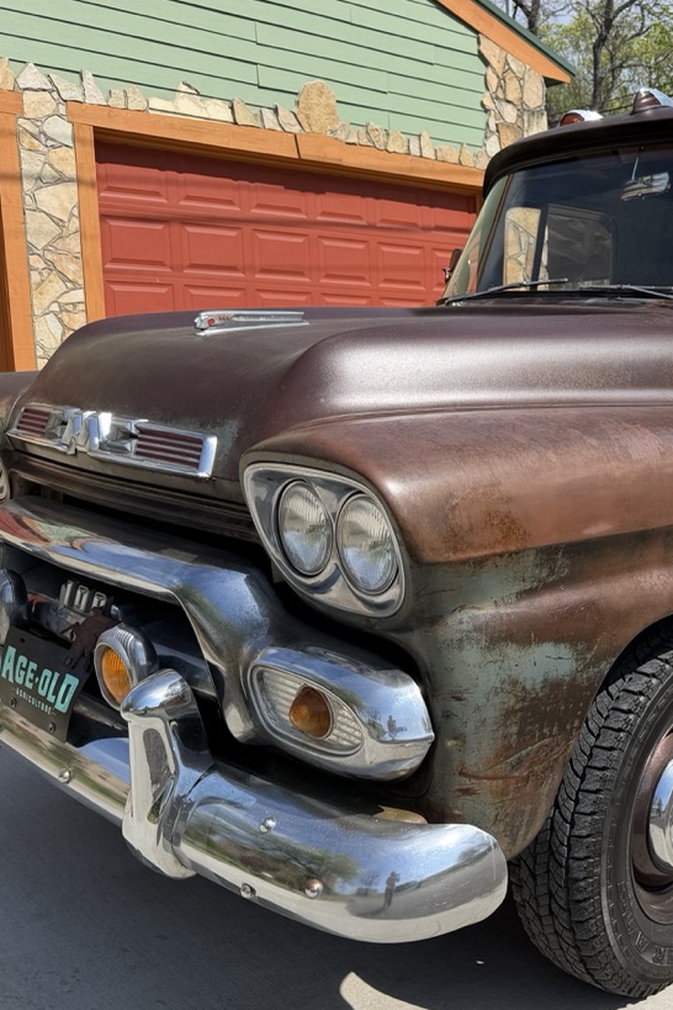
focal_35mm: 39
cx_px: 585
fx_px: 1094
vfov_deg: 49.5
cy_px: 536
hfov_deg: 32.7
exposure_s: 1/4167
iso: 80
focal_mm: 6.76
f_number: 1.78
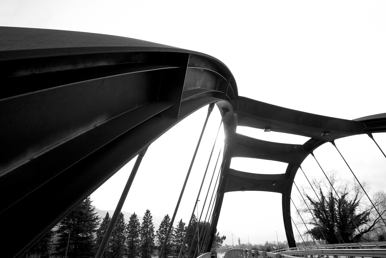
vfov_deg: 53.2
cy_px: 129
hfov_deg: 73.7
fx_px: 257
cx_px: 193
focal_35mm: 24
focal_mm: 24
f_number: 9
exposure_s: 1/640
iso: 250
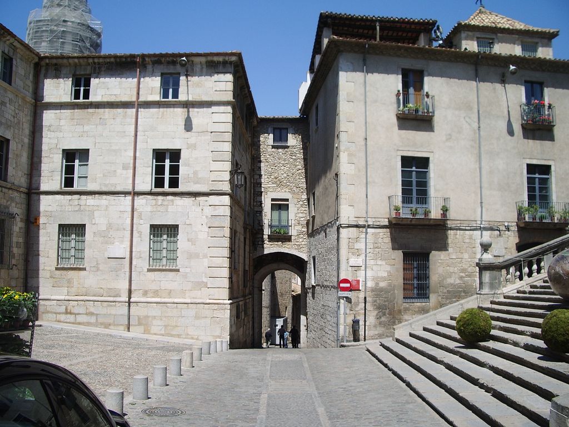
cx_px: 284
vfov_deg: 40.7
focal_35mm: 35
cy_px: 214
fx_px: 575
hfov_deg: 52.6
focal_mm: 5.8
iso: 50
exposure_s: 1/500
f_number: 4.3
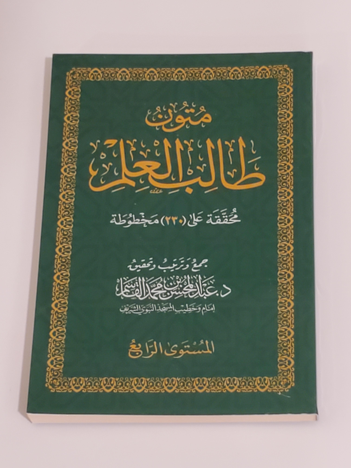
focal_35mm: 26
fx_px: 352
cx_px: 176
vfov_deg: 67.3
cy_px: 234
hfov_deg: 53.1
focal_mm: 4.3
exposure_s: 1/40
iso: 200
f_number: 2.4
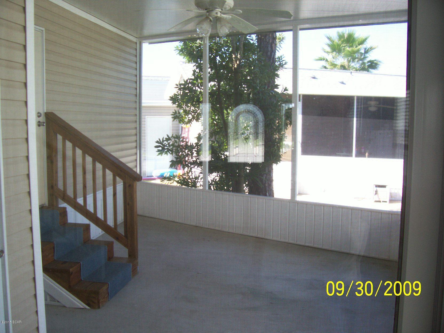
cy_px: 166
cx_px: 222
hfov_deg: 54.0
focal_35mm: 34
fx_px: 436
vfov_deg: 41.8
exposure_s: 1/101
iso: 80
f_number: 2.7
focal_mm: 5.6
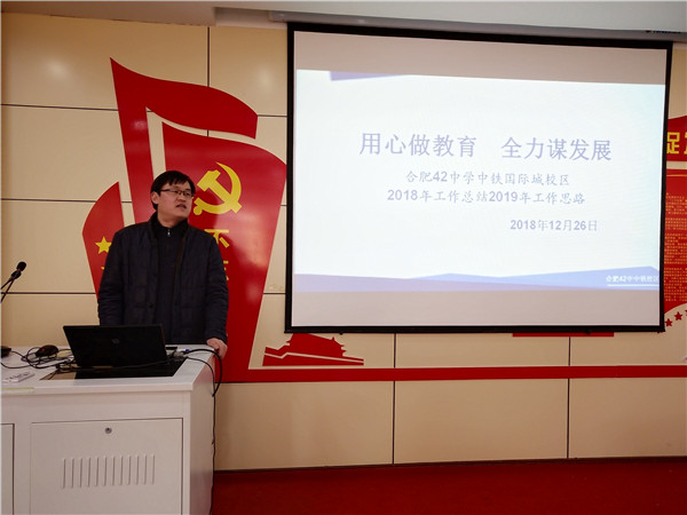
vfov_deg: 46.8
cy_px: 258
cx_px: 344
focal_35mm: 30
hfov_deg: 60.0
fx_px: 595
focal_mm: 3.95
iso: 240
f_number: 1.8
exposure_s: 1/100
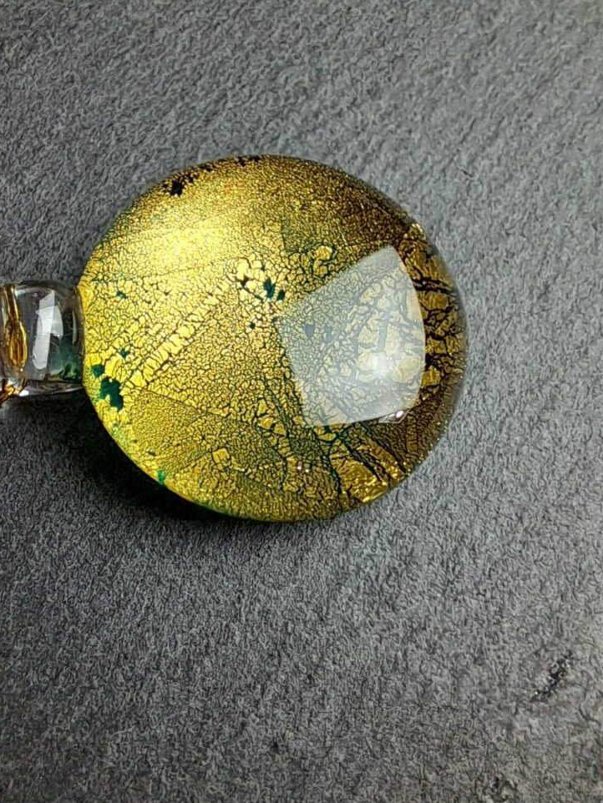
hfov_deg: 44.0
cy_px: 373
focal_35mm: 32
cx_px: 242
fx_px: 743
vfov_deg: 56.7
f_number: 2.4
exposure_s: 1/50
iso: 50
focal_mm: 2.13
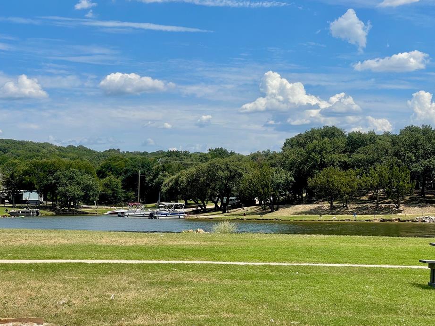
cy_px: 173
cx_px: 230
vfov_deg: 20.7
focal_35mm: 71
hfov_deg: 27.4
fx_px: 892
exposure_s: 1/1980
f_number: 2.2
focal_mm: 7.5
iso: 20
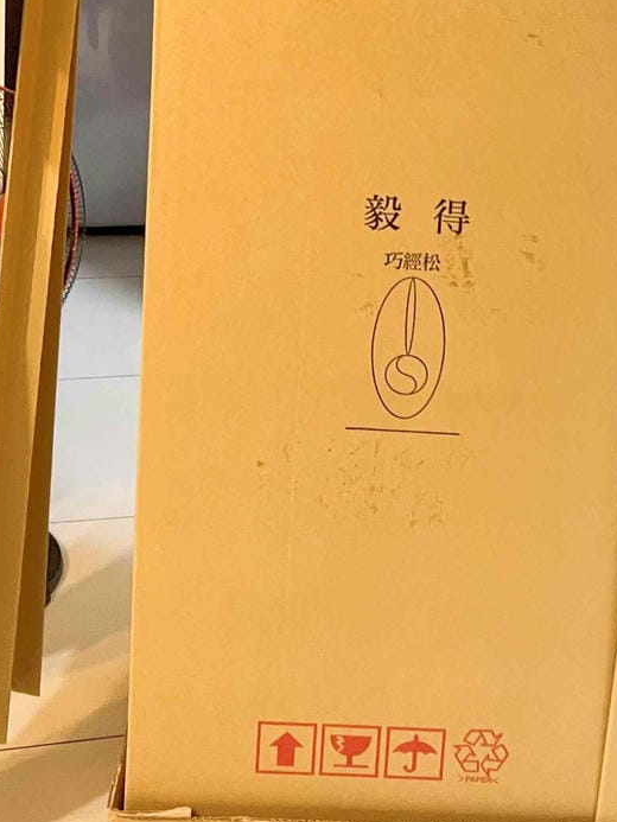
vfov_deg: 30.3
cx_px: 459
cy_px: 32
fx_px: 1425
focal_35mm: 60
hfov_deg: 24.2
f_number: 1.5
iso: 160
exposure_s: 1/60
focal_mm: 5.7
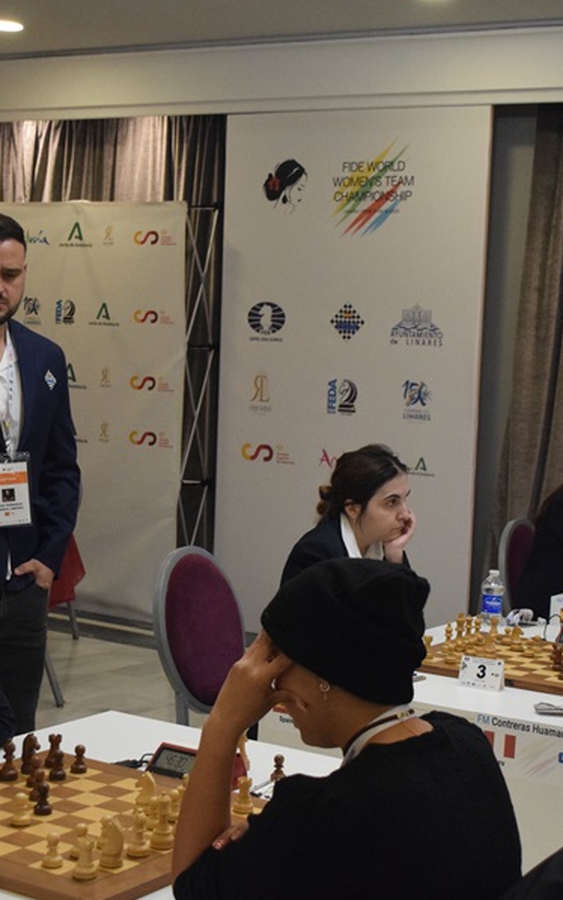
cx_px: 330
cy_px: 462
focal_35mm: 108
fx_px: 2650
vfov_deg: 19.3
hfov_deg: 12.1
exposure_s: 1/400
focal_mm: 44
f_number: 4.8
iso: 3200
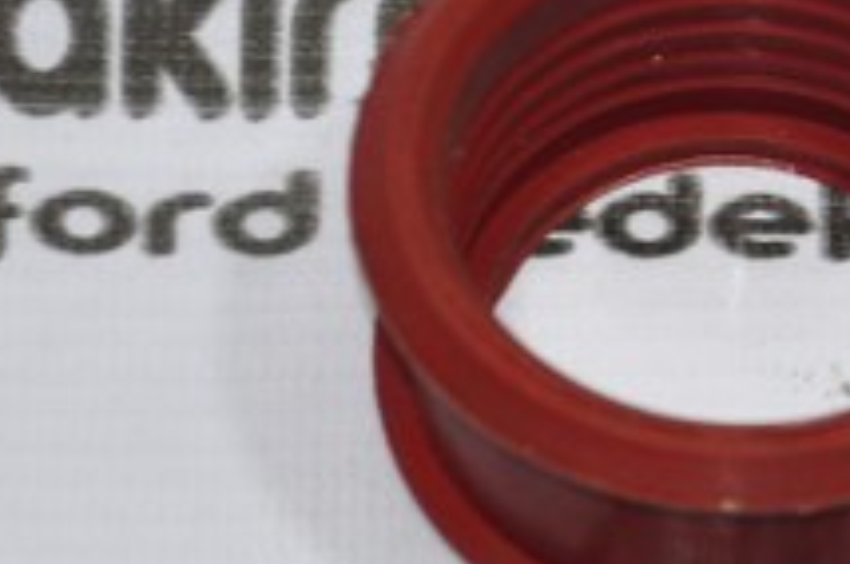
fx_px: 11906
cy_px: 199
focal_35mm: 505
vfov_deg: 2.7
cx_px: 775
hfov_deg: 4.1
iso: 200
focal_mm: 80
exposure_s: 1/40
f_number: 5.3
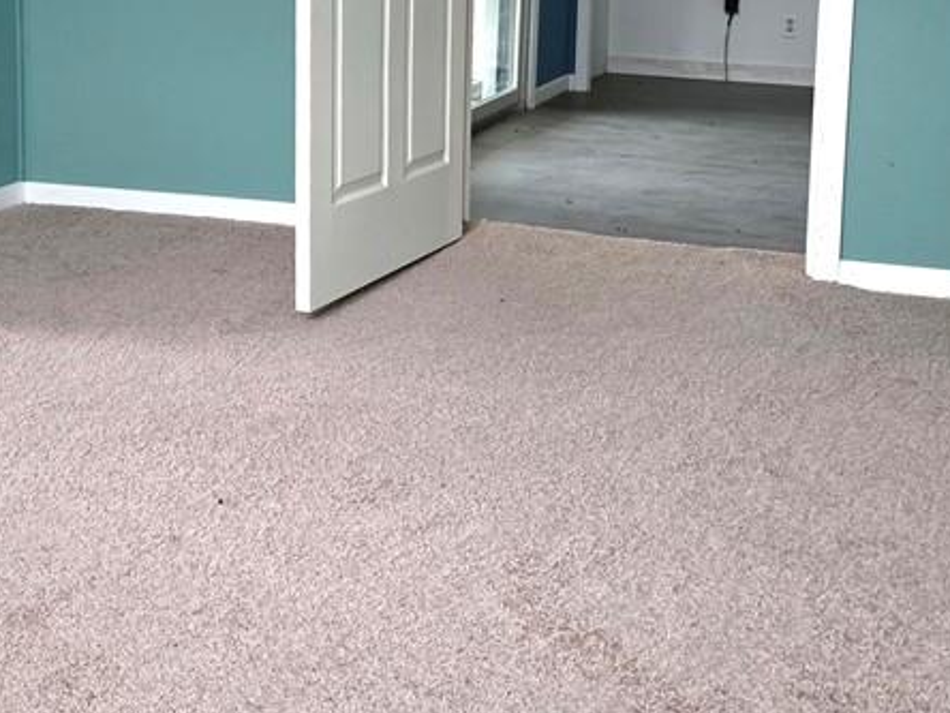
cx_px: 227
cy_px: 132
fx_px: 1455
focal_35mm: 53
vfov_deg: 26.9
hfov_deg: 35.3
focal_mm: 6.3
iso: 800
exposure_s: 1/120
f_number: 1.7
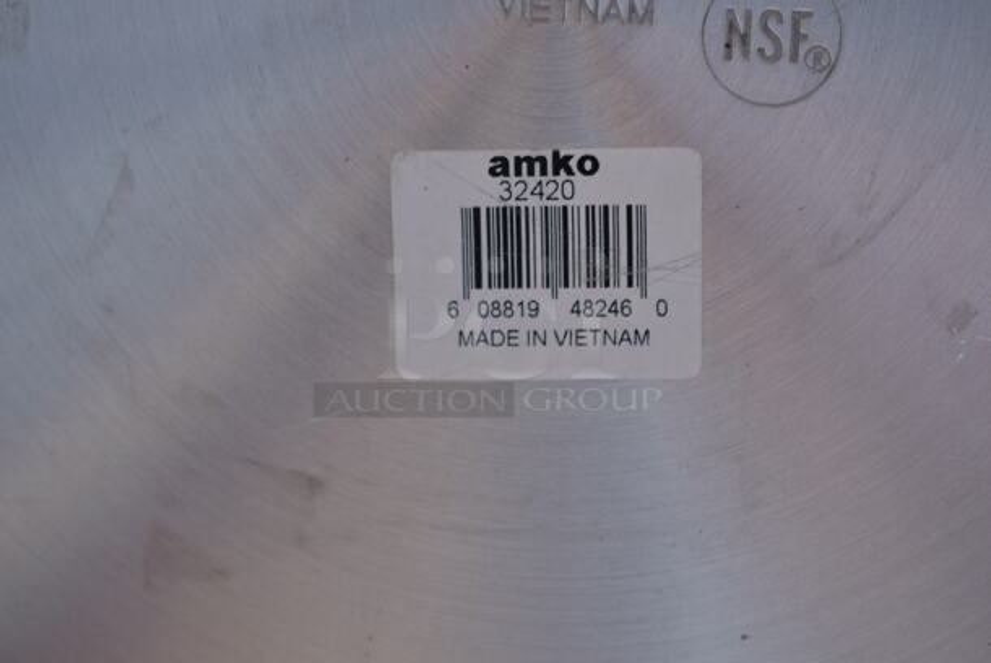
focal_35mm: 72
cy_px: 332
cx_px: 496
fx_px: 1984
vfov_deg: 19.0
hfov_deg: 28.0
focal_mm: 48
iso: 100
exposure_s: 1/125
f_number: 5.6
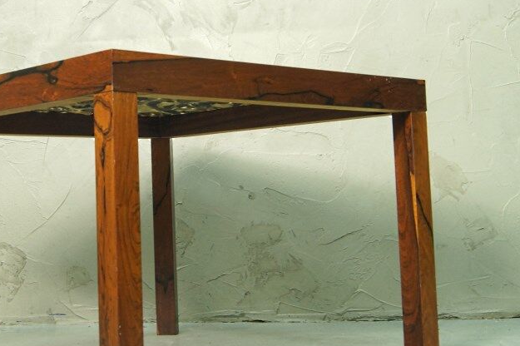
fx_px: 1039
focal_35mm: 72
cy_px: 114
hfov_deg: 27.6
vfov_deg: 18.8
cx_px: 109
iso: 400
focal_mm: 24
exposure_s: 1/10
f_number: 7.1
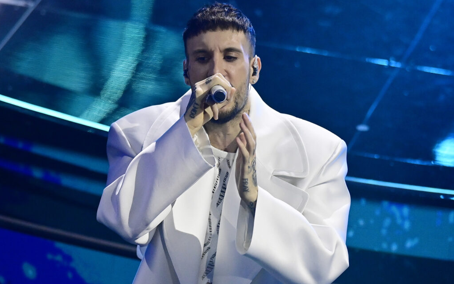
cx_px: 227
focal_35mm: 246
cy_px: 134
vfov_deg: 5.3
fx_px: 3043
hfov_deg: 8.5
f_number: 2.8
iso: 4000
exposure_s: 1/800
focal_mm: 240
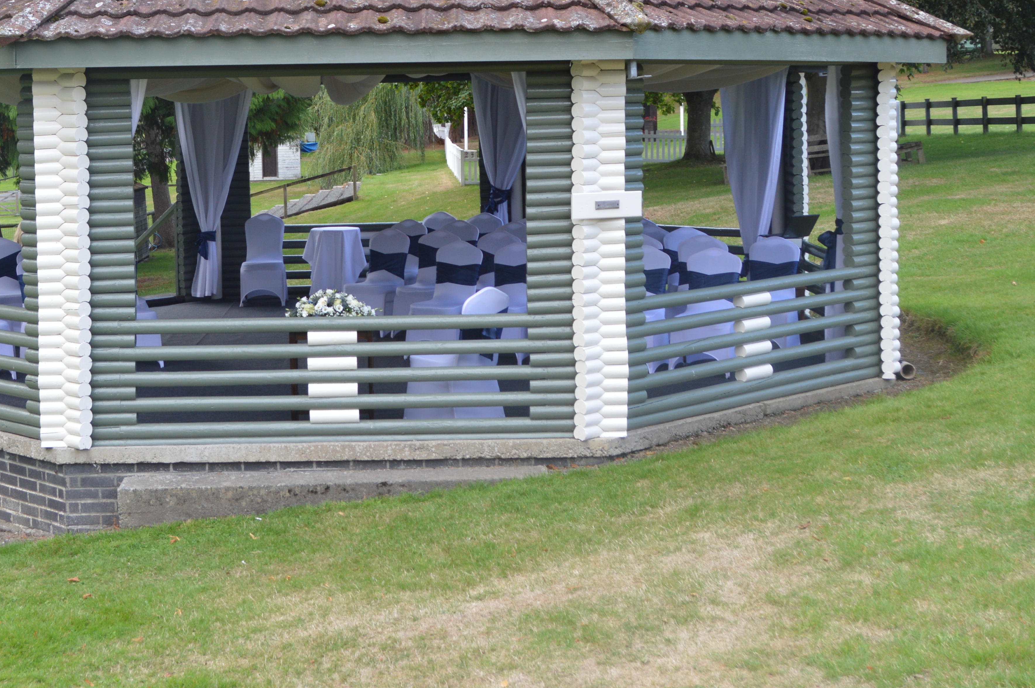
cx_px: 364
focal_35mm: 61
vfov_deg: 22.0
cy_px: 177
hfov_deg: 32.7
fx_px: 1752
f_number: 5.6
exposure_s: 1/125
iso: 220
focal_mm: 24
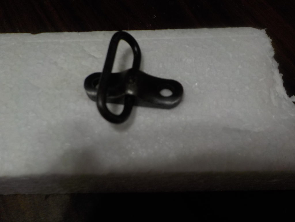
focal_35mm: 30
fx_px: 256
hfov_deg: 60.0
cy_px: 111
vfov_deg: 46.8
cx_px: 148
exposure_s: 1/160
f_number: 3.3
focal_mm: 4.1
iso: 125
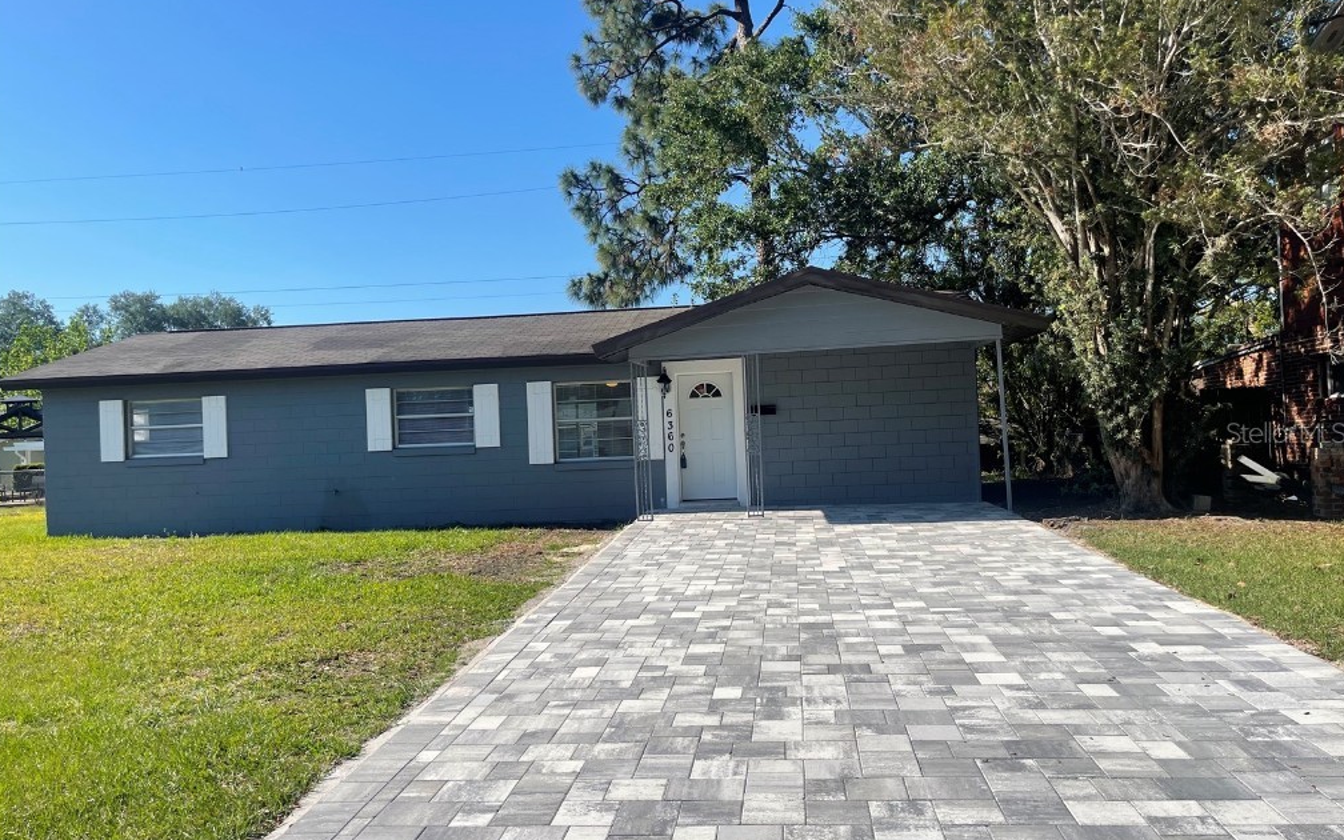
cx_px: 669
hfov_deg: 66.5
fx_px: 1026
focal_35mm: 28
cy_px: 432
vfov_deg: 44.5
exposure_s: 1/3663
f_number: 1.6
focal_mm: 5.1
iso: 32
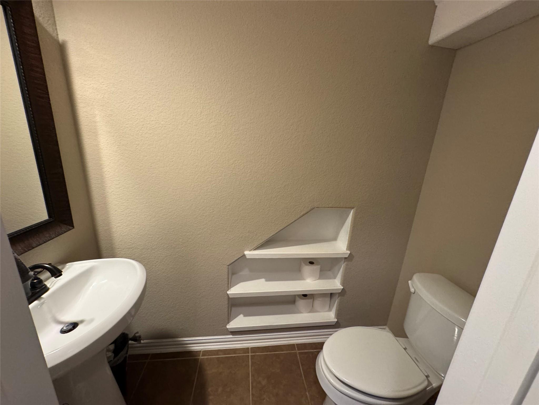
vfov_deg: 85.7
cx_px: 270
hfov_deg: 102.1
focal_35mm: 14
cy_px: 202
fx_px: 218
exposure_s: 1/60
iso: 400
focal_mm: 2.22
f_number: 2.2
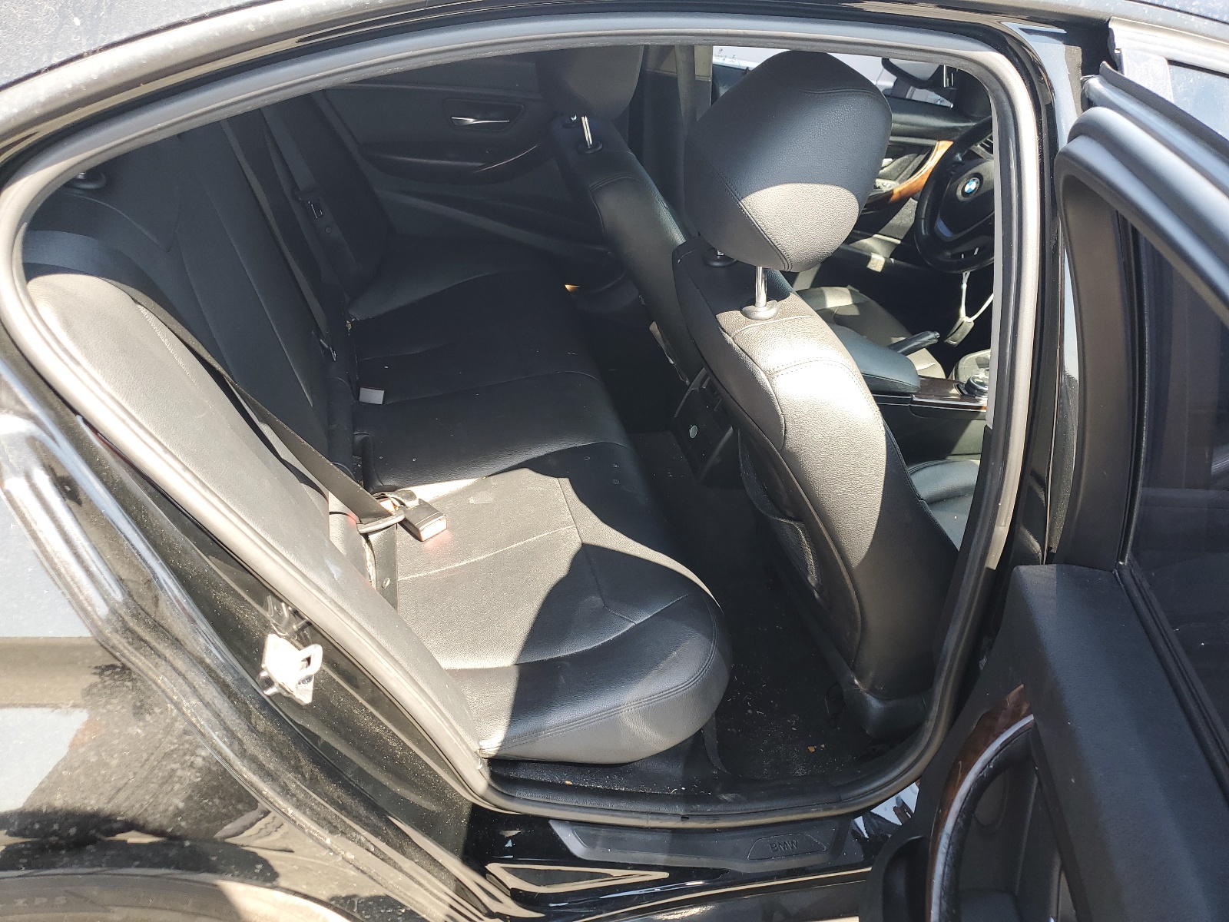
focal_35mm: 26
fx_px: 923
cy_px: 461
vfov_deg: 53.1
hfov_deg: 67.3
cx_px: 614
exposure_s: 1/172
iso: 50
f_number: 1.5
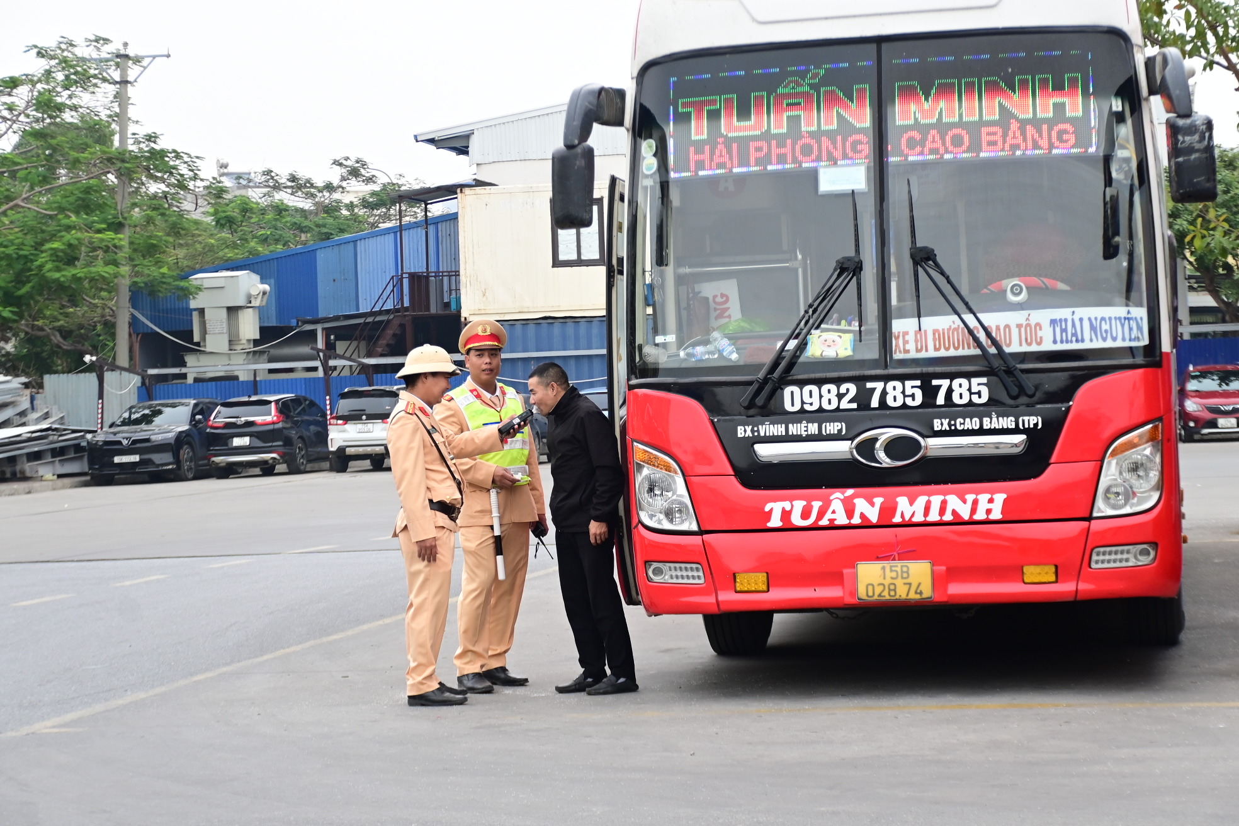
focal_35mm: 84
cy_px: 413
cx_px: 620
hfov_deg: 24.2
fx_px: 2891
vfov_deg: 16.3
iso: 400
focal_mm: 56
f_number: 4.8
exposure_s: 1/200
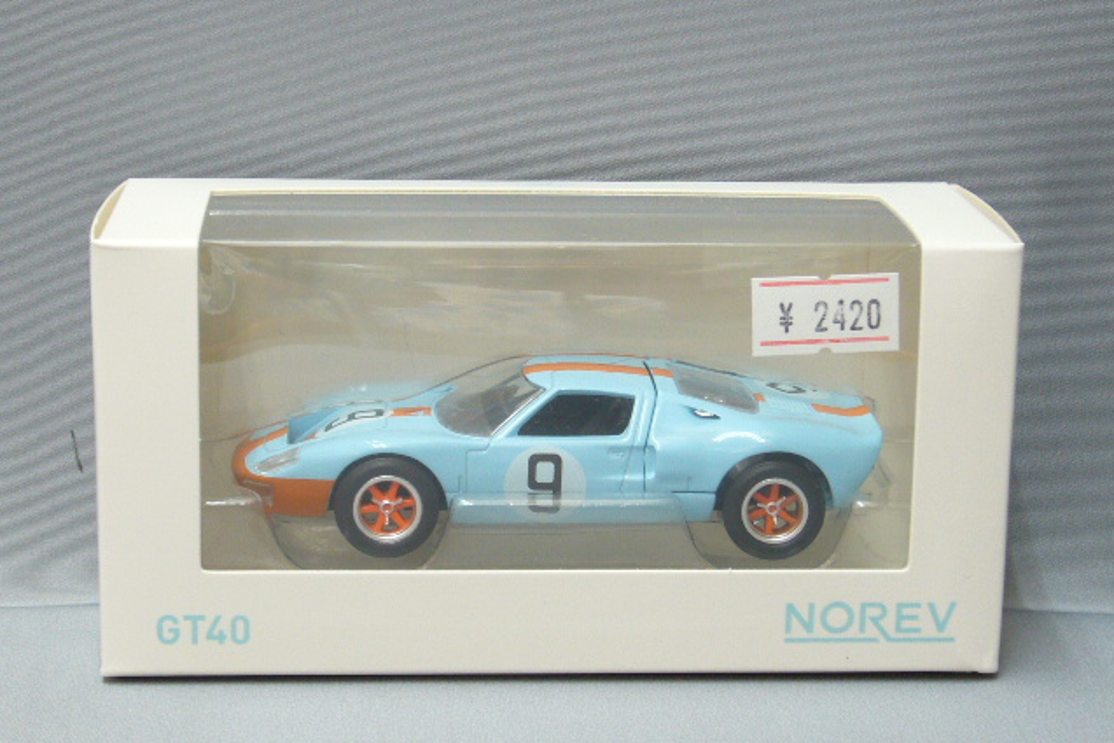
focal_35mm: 94
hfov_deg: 21.7
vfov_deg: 14.6
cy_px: 388
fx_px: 2909
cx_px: 558
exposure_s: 1/13
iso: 100
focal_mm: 10.9
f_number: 3.9
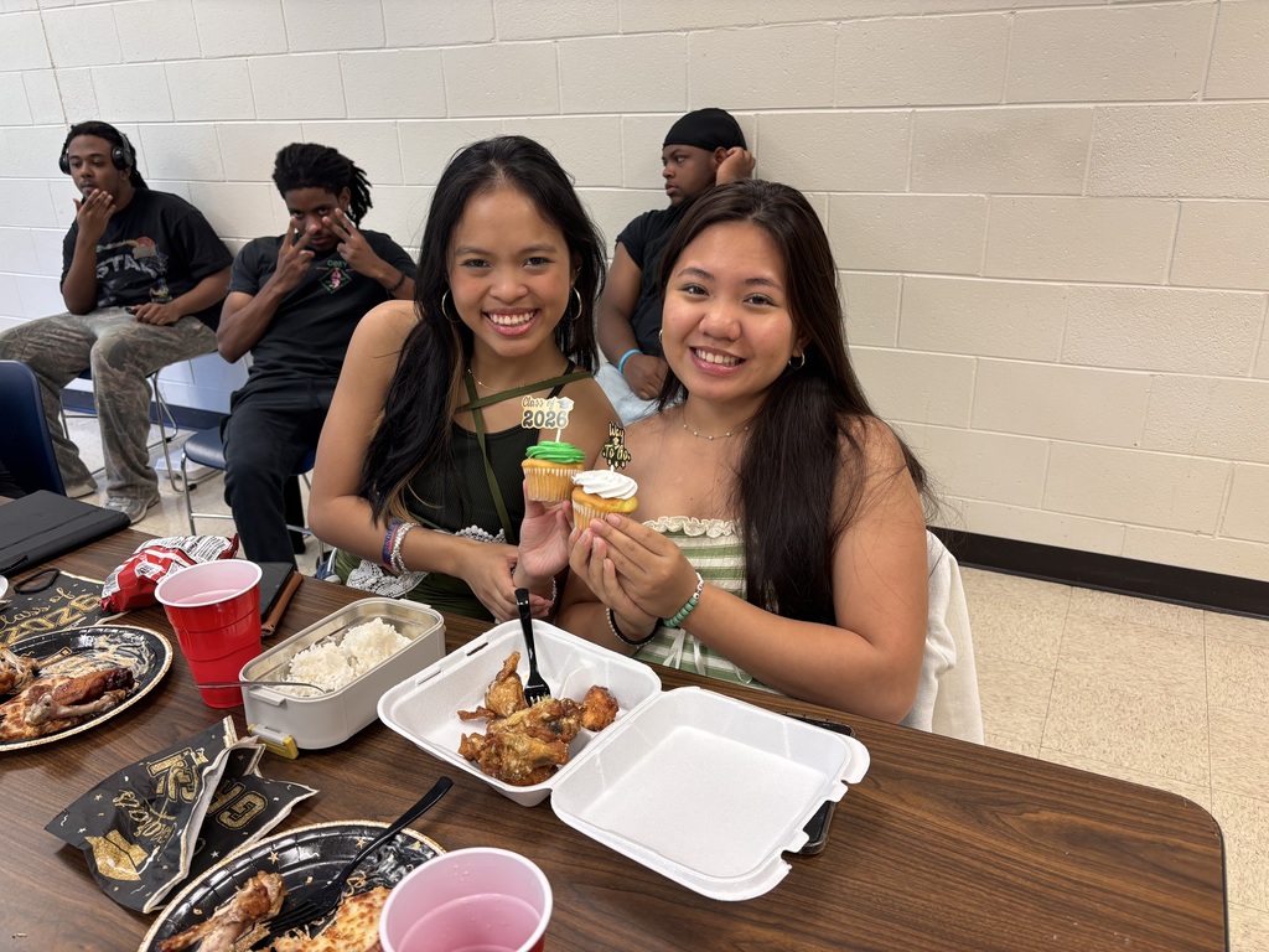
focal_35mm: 26
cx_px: 634
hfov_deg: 67.3
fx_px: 953
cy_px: 476
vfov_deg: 53.1
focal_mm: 5.96
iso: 80
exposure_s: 1/60
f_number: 1.6
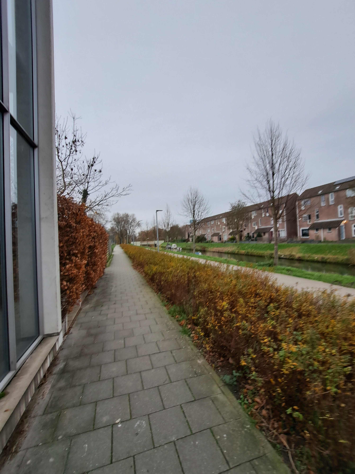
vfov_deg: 106.2
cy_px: 237
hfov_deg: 89.9
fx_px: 178
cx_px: 178
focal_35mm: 13
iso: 50
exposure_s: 1/50
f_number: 2.2
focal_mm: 1.74
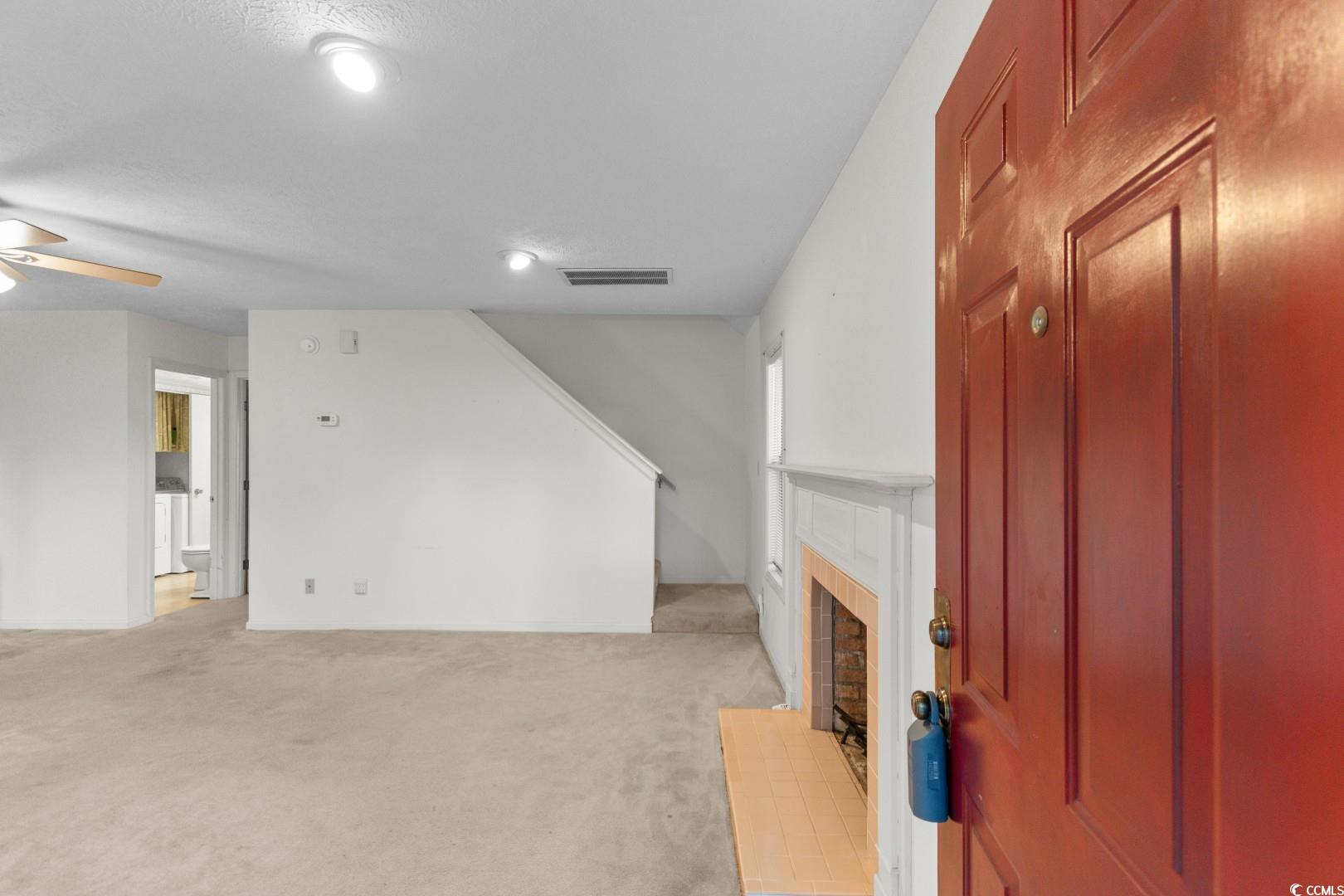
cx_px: 672
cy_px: 448
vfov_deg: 77.3
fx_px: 560
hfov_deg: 100.4
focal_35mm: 15
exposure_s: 4
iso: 100
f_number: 4.5
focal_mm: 10
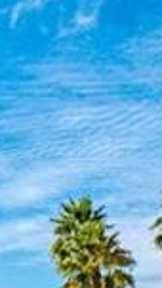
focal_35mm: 155
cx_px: 261
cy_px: 366
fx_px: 1183
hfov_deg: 7.7
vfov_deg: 13.4
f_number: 7.1
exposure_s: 1/4000
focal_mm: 14
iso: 400
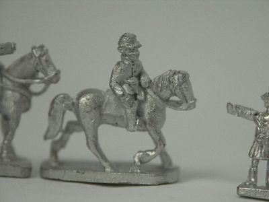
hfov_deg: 9.9
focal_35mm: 200
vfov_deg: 7.4
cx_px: 134
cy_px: 101
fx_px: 1554
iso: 200
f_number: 3.5
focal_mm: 50.8
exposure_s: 1/15
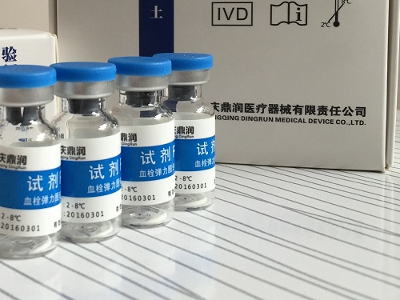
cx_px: 42
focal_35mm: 58
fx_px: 670
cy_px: 29
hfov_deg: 31.7
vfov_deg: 24.5
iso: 32
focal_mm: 4.15
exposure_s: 1/50
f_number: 2.2
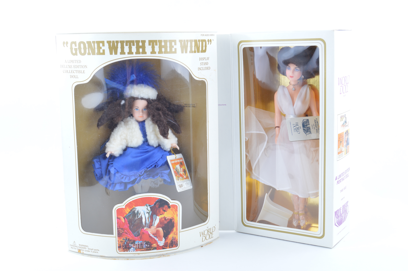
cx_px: 204
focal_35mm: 48
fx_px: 544
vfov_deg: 28.0
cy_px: 136
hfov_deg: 41.1
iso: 100
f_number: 7.1
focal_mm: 32
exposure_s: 1/30
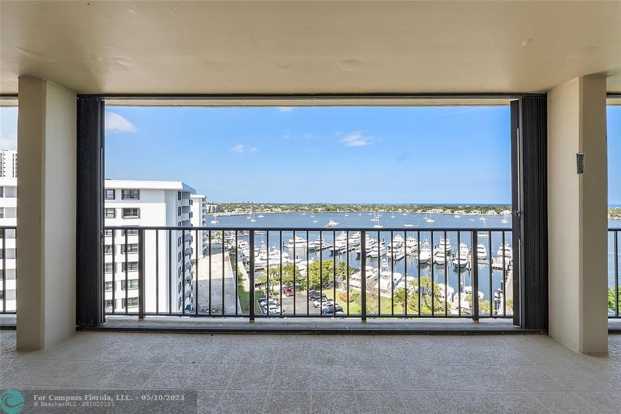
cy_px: 207
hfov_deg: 100.4
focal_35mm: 15
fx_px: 259
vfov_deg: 77.3
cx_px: 310
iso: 200
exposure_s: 1/320
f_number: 10
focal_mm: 10
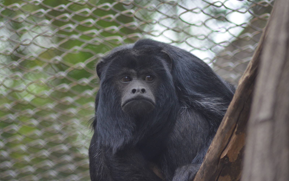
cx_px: 144
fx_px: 3615
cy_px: 88
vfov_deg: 2.9
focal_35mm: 459
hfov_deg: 4.6
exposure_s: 1/500
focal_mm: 300
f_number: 5.6
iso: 1100
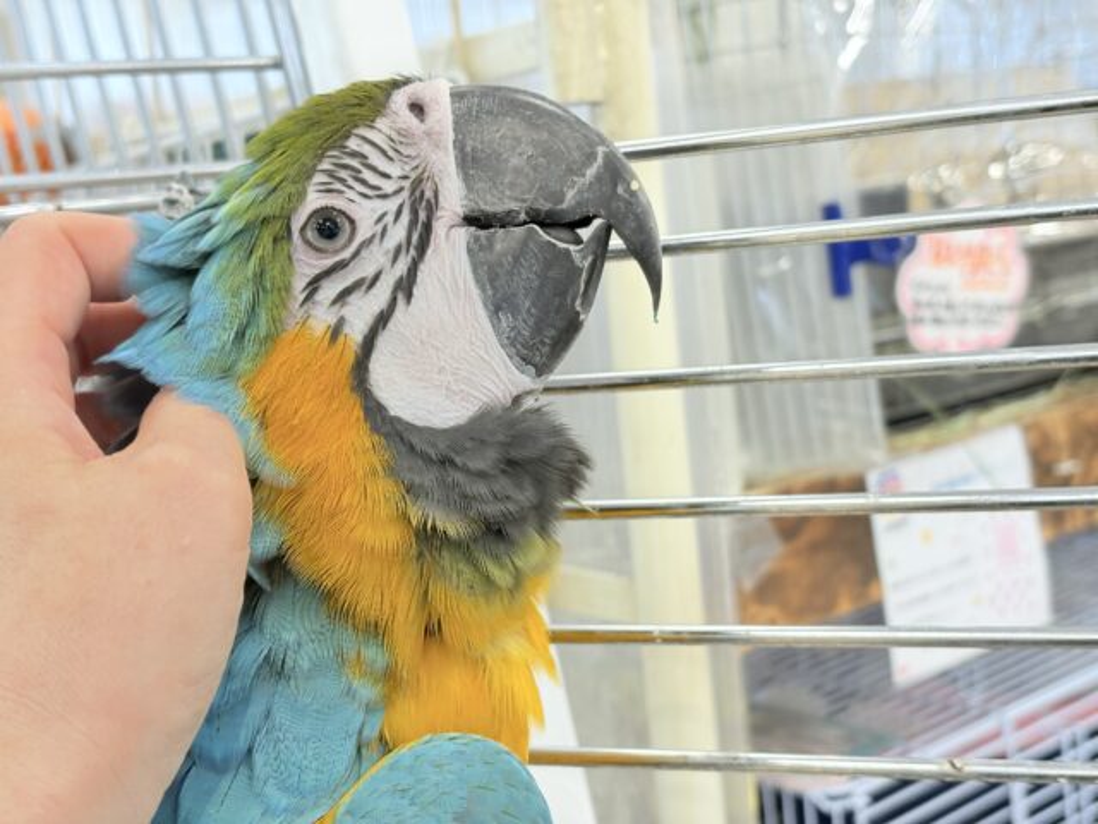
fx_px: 1649
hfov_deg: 36.8
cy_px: 412
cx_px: 549
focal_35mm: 52
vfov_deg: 28.0
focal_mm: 5.96
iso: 50
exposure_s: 1/50
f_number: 1.6
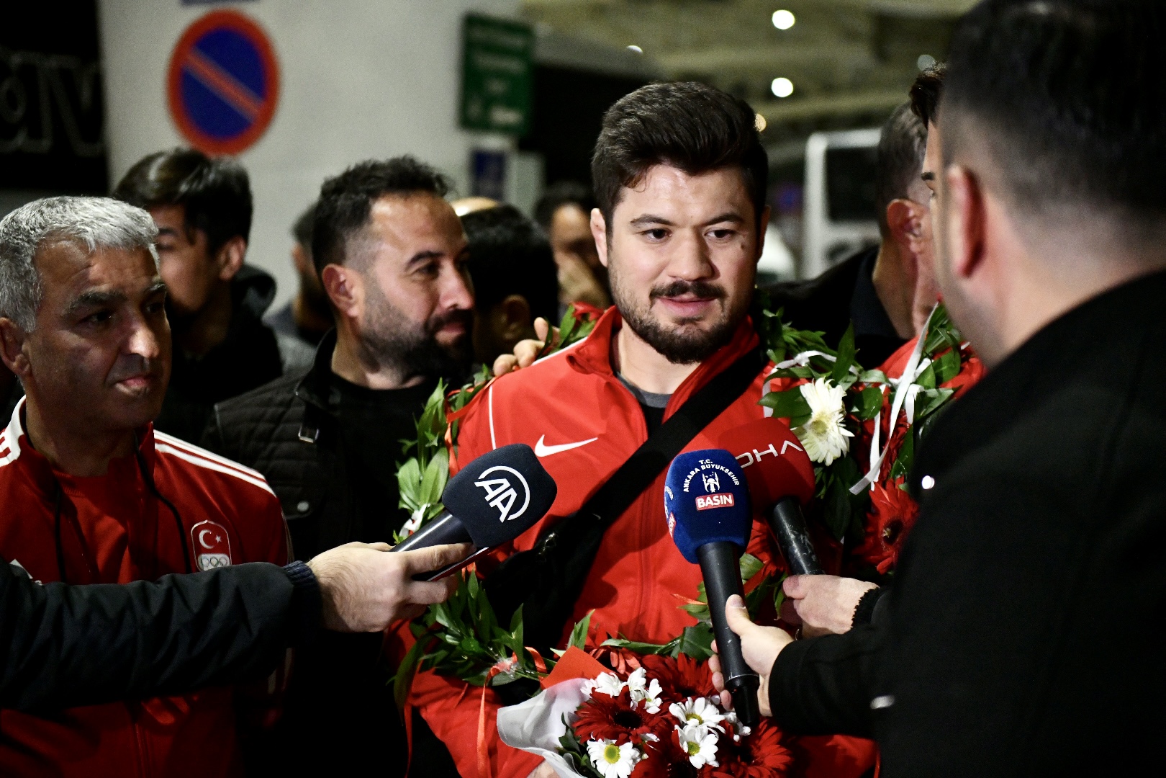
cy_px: 389
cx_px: 583
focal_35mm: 70
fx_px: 2267
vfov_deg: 19.5
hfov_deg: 28.8
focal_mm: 70
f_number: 3.2
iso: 5000
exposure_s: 1/200
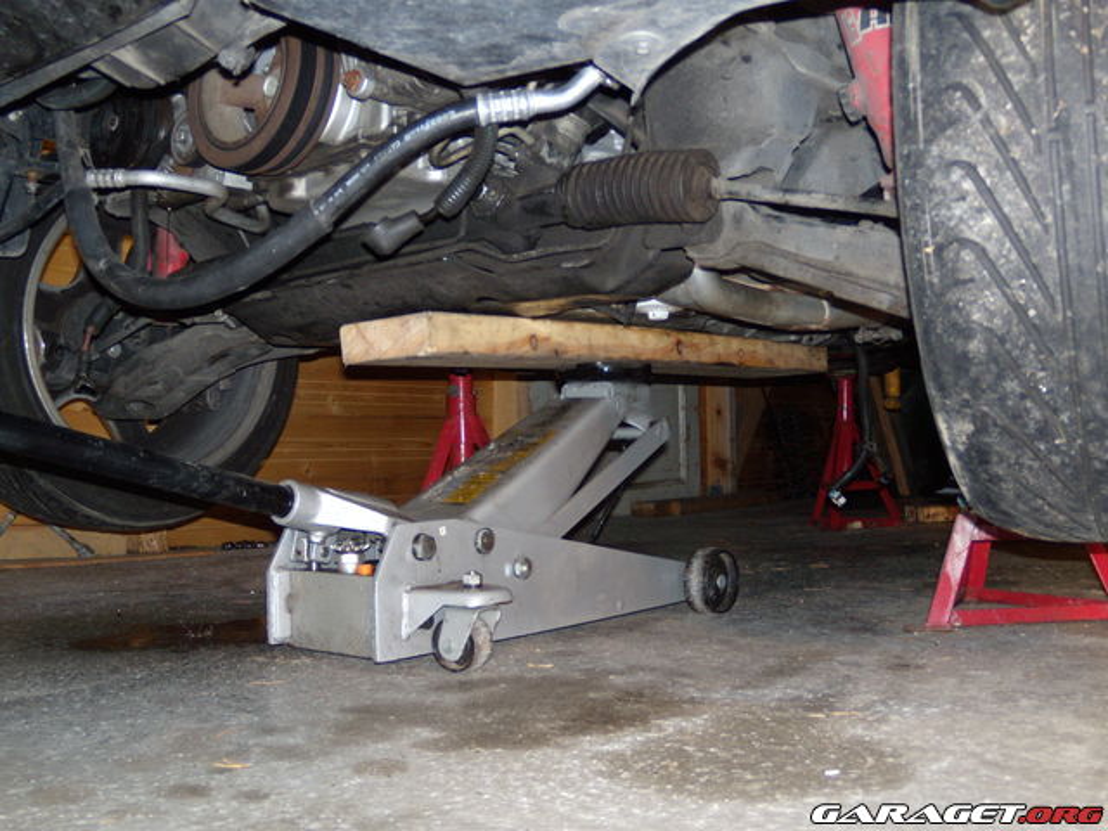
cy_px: 416
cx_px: 554
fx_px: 1152
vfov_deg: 39.7
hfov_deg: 51.4
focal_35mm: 36
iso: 160
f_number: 3.6
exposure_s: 1/30
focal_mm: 6.4
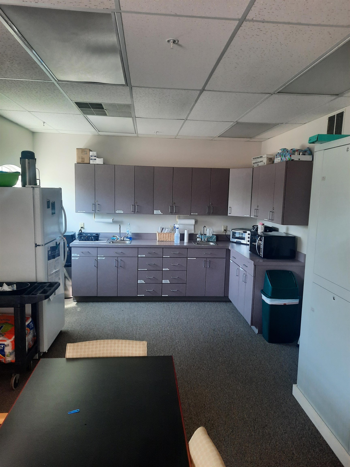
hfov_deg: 54.9
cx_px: 175
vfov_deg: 69.4
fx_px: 337
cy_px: 234
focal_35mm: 25
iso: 125
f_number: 2
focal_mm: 4.6
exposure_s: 1/60
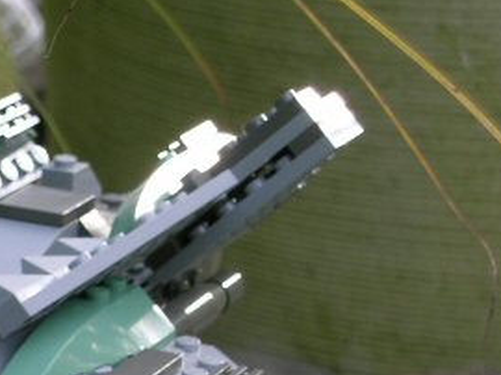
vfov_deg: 7.3
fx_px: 2921
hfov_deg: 9.6
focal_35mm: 202
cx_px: -163
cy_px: 410
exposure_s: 1/72.8
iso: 50
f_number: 4.5
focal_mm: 15.6
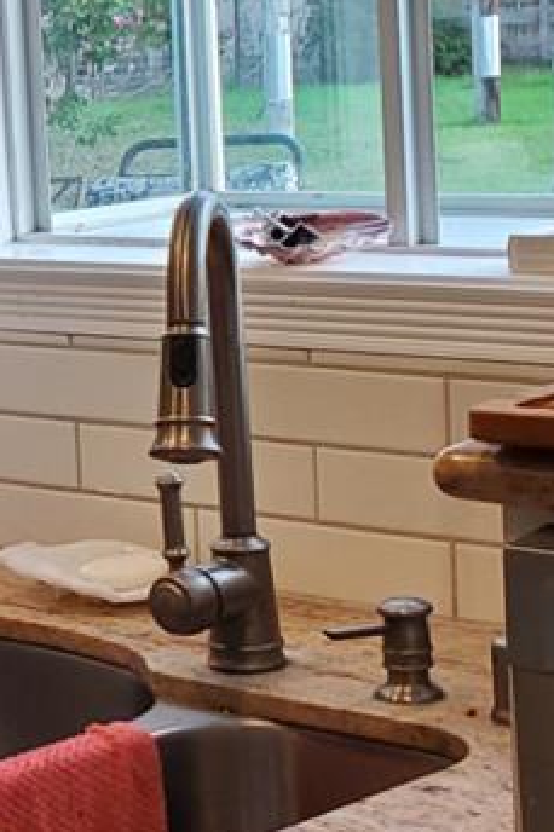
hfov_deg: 10.5
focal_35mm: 118
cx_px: -616
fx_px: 2726
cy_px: 380
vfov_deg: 17.4
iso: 200
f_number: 2.4
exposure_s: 1/120
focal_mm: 4.3
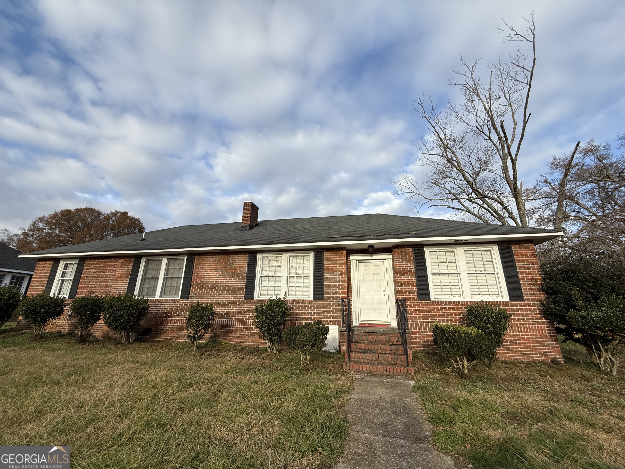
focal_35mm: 14
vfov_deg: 85.7
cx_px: 312
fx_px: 253
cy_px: 234
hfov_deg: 102.1
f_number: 2.2
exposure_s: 1/1259
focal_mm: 2.22
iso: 50
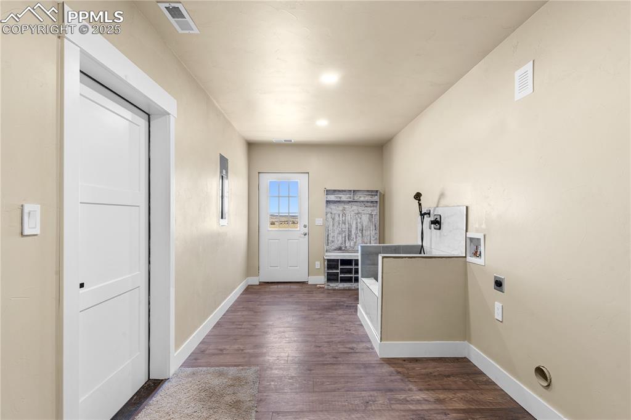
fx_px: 298
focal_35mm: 17
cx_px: 316
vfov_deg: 70.4
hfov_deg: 93.3
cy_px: 210
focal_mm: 17
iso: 200
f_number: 10
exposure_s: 1/1.25
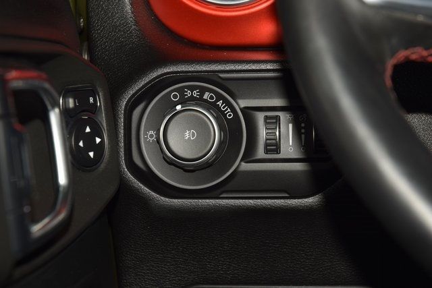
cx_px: 216
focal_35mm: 105
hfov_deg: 19.5
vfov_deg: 13.0
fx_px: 1260
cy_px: 144
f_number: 8
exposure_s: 1/125
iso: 100
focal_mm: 70
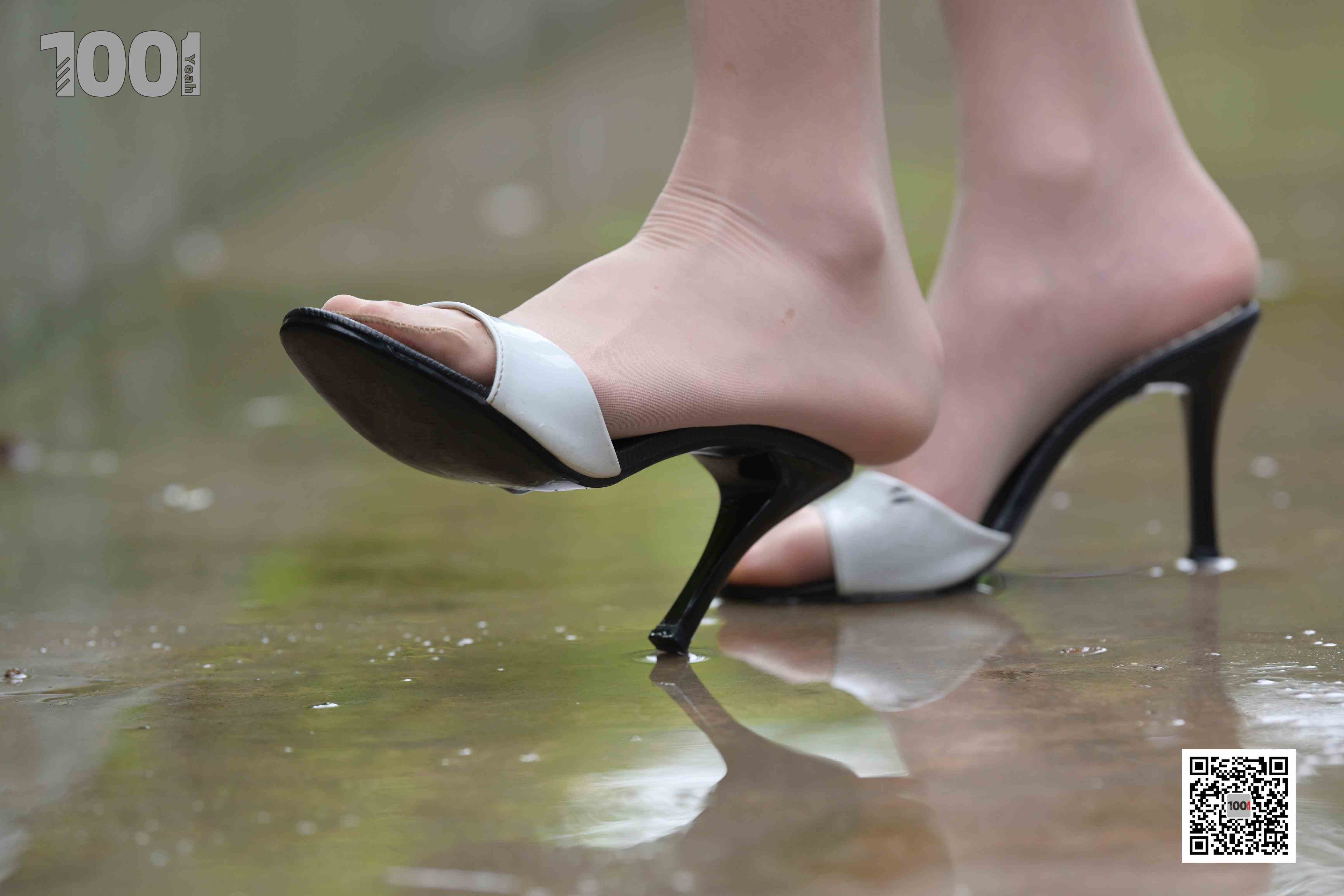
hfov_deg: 11.4
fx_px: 6720
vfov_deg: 7.6
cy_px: 448
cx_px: 672
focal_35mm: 180
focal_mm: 180
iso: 640
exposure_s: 1/200
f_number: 4.5
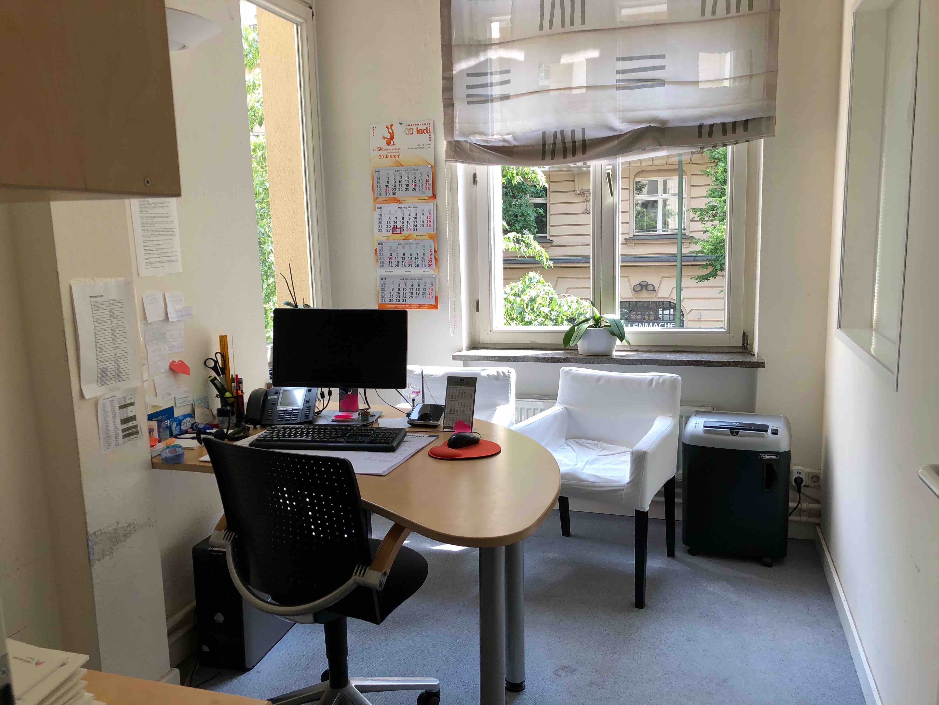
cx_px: 470
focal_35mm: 28
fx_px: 760
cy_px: 352
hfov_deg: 63.4
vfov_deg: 49.7
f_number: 1.8
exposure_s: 1/124
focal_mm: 4
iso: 20
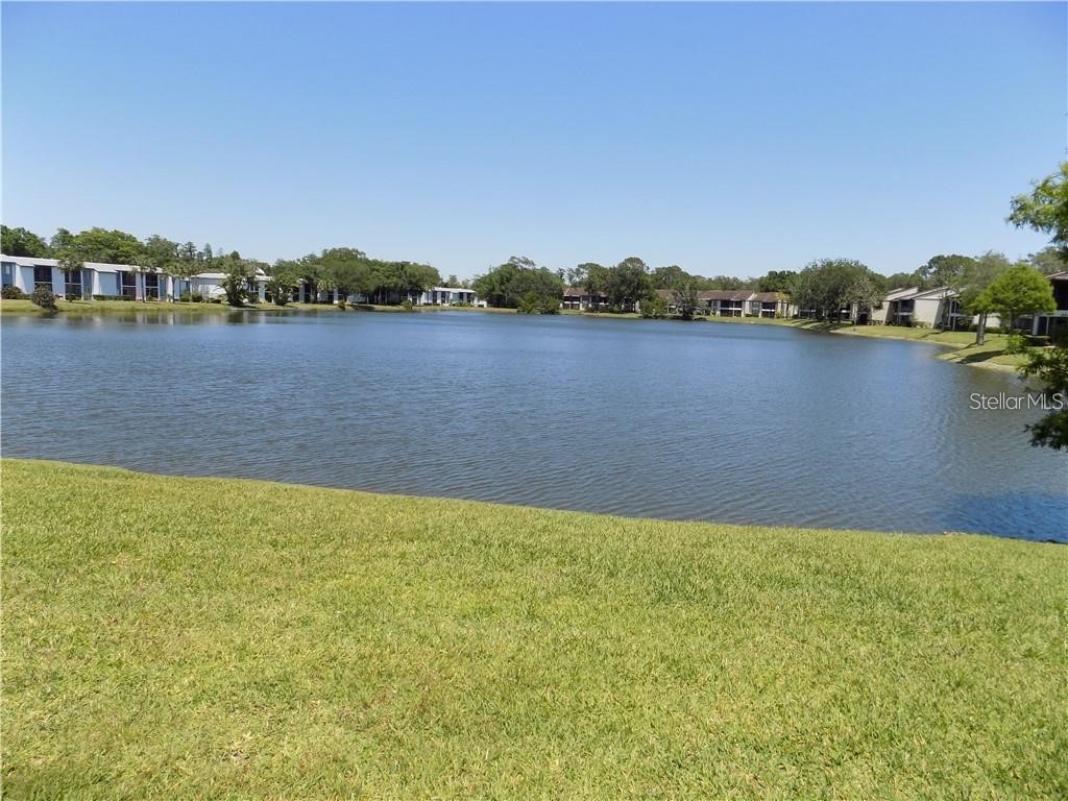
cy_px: 400
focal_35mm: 23
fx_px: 710
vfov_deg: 58.9
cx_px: 534
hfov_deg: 73.9
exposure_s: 1/800
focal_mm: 4
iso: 80
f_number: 3.1
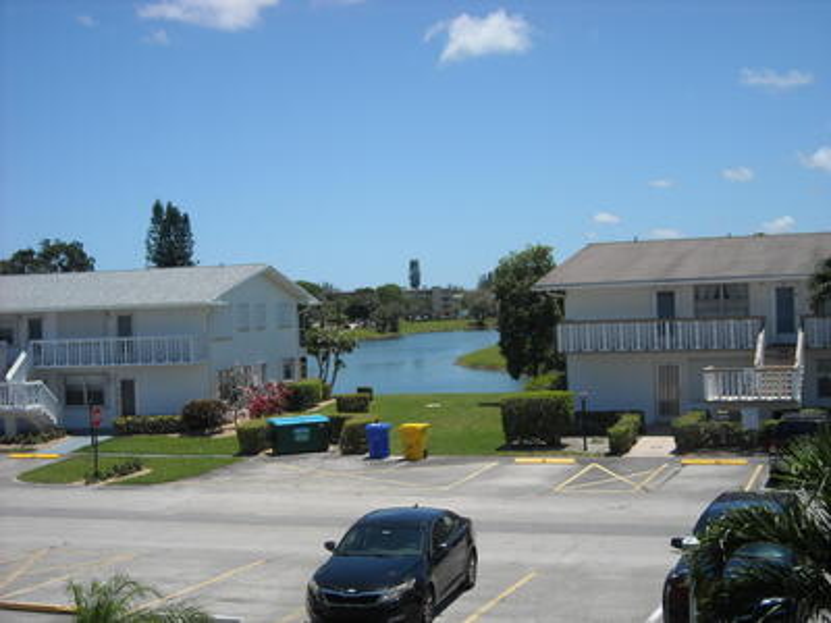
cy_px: 312
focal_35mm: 54
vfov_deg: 27.0
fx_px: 1296
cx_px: 416
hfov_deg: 35.5
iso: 64
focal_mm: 8.85
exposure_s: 1/323
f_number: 6.6
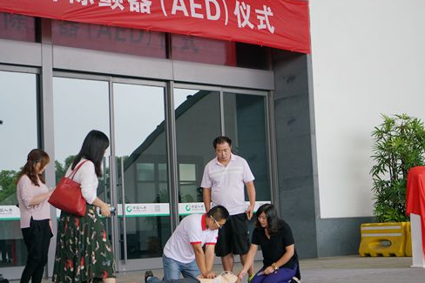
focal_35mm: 75
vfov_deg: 18.2
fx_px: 885
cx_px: 253
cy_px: 152
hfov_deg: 26.9
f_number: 4
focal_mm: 61
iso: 800
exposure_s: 1/80
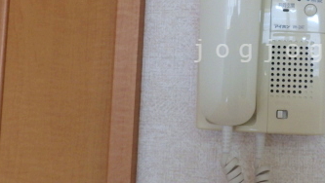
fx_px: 397
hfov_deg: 42.5
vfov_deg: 25.8
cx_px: 261
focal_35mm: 46
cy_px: 51
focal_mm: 4
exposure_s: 1/60
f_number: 3.1
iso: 100
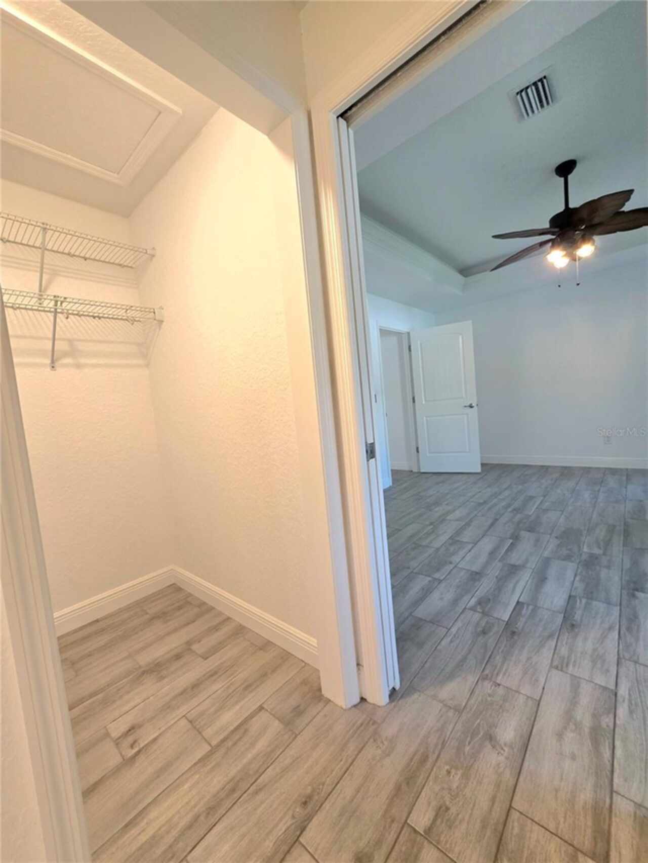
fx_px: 324
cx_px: 324
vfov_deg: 106.2
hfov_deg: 89.9
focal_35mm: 13
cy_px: 432
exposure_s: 1/120
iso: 250
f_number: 1.9
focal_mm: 2.2
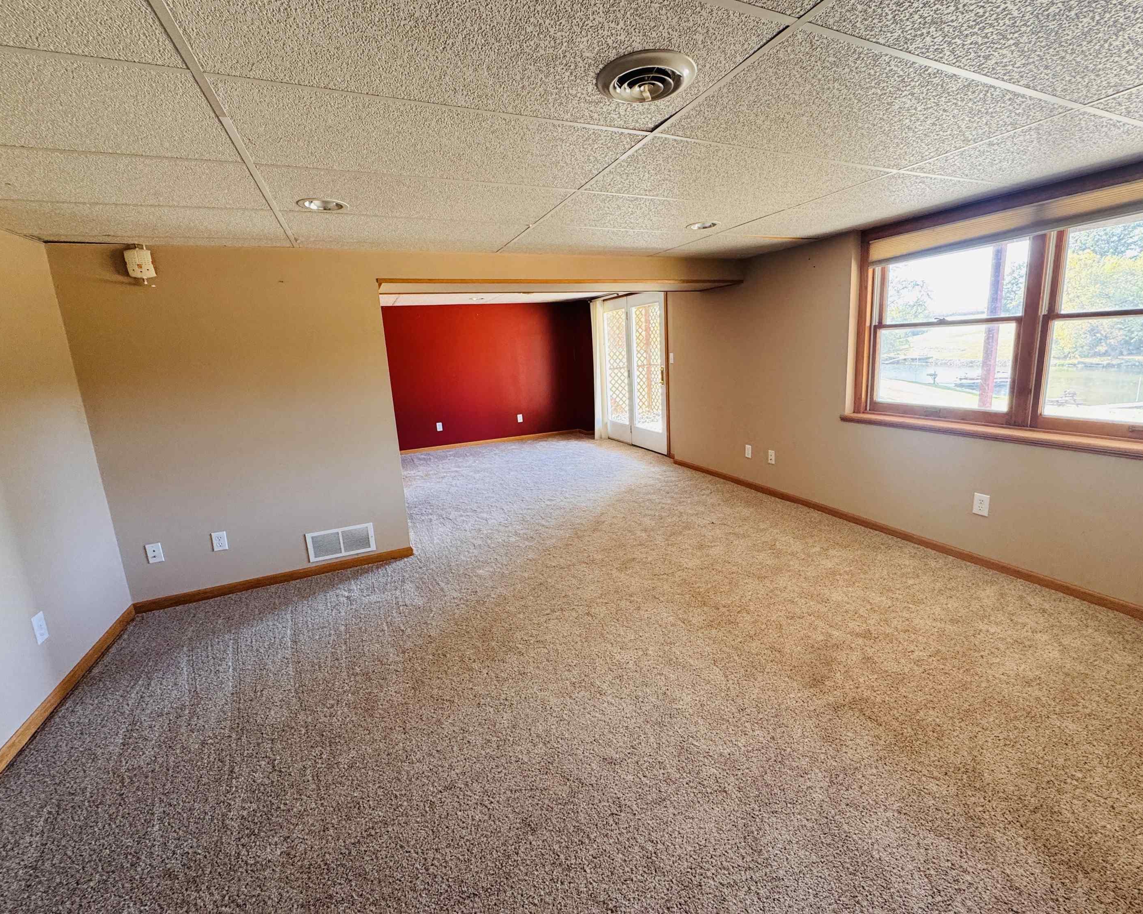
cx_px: 593
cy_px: 444
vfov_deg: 84.0
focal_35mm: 15
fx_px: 507
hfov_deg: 96.8
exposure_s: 1/99
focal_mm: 2.22
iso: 250
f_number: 2.2
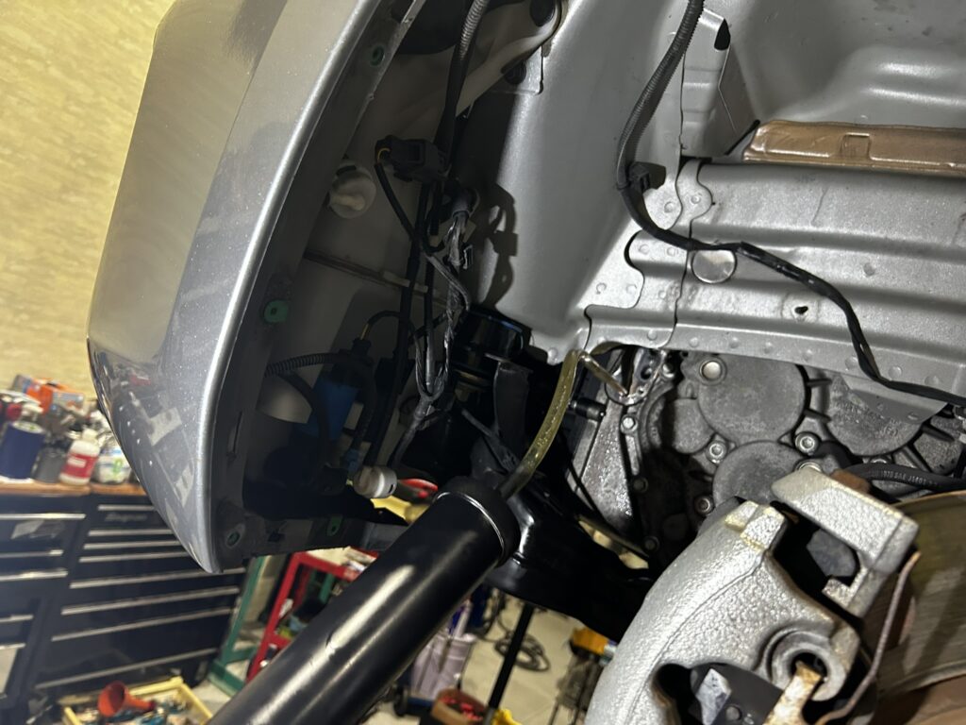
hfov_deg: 67.3
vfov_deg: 53.1
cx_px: 483
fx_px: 726
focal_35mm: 26
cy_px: 362
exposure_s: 1/60
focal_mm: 5.7
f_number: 1.5
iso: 320
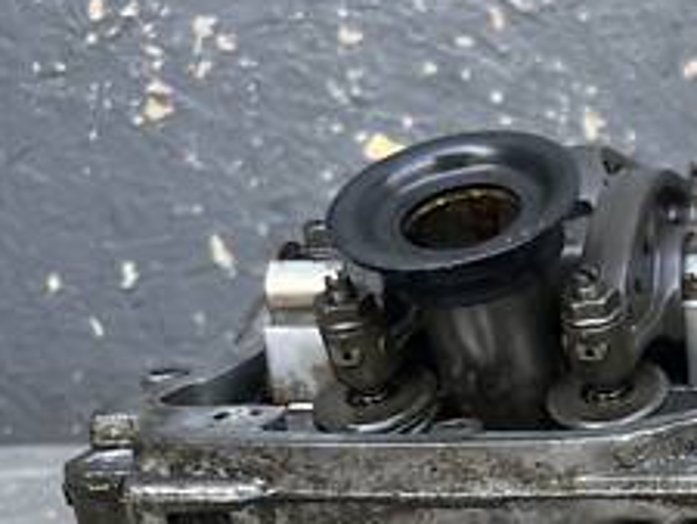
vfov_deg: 19.6
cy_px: 459
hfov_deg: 22.6
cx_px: 982
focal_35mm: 74
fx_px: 1491
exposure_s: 1/121
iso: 100
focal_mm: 5.1
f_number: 1.6
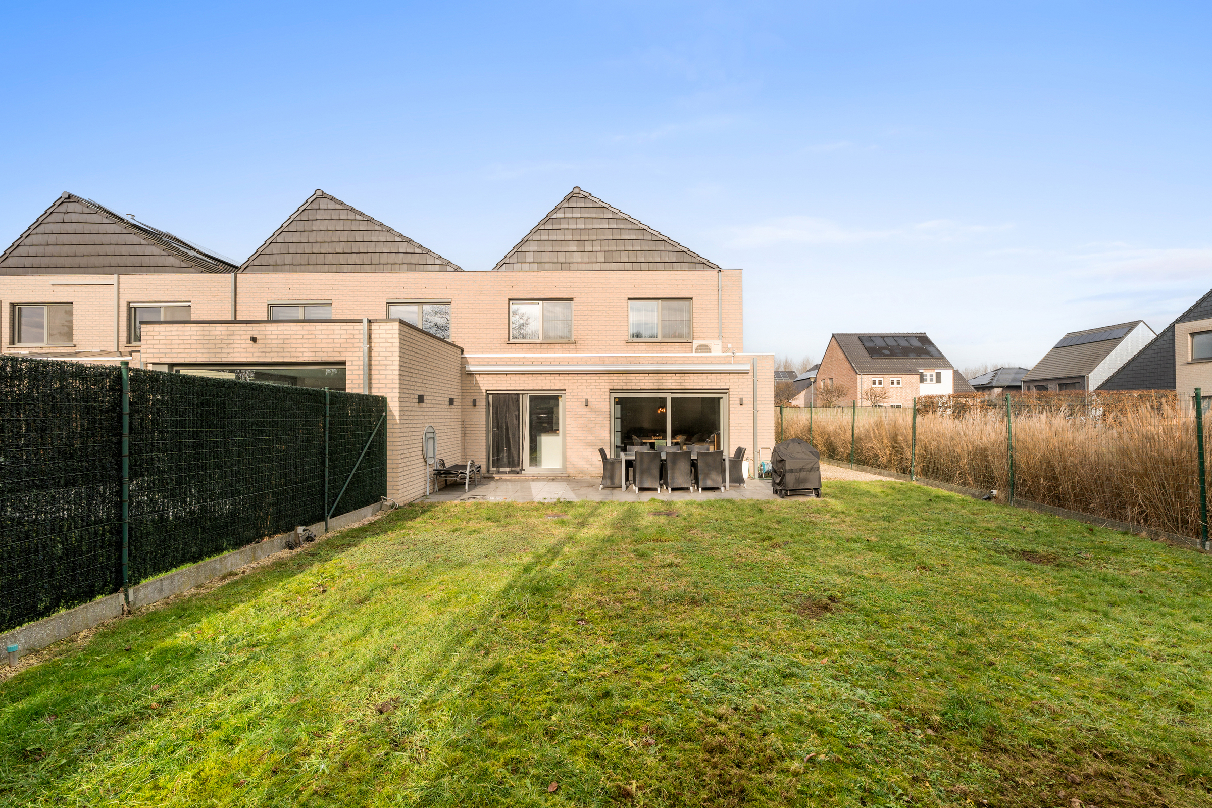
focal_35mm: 16
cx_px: 606
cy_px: 404
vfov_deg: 73.7
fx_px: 539
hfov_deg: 96.7
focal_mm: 16
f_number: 9
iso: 250
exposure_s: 1/250
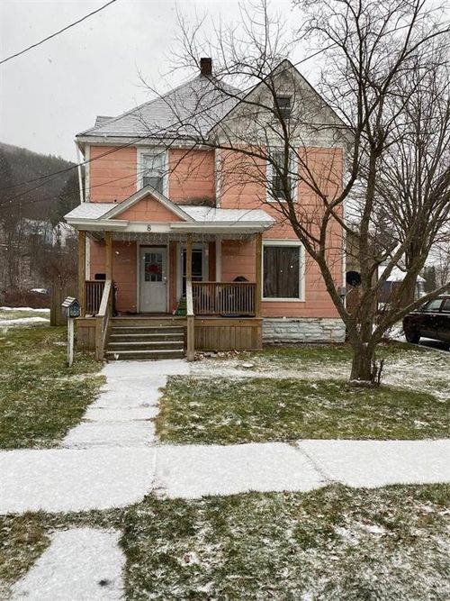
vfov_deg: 67.3
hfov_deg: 53.0
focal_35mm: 26
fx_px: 451
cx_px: 225
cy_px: 300
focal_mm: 4.25
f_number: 1.8
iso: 32
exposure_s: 1/265
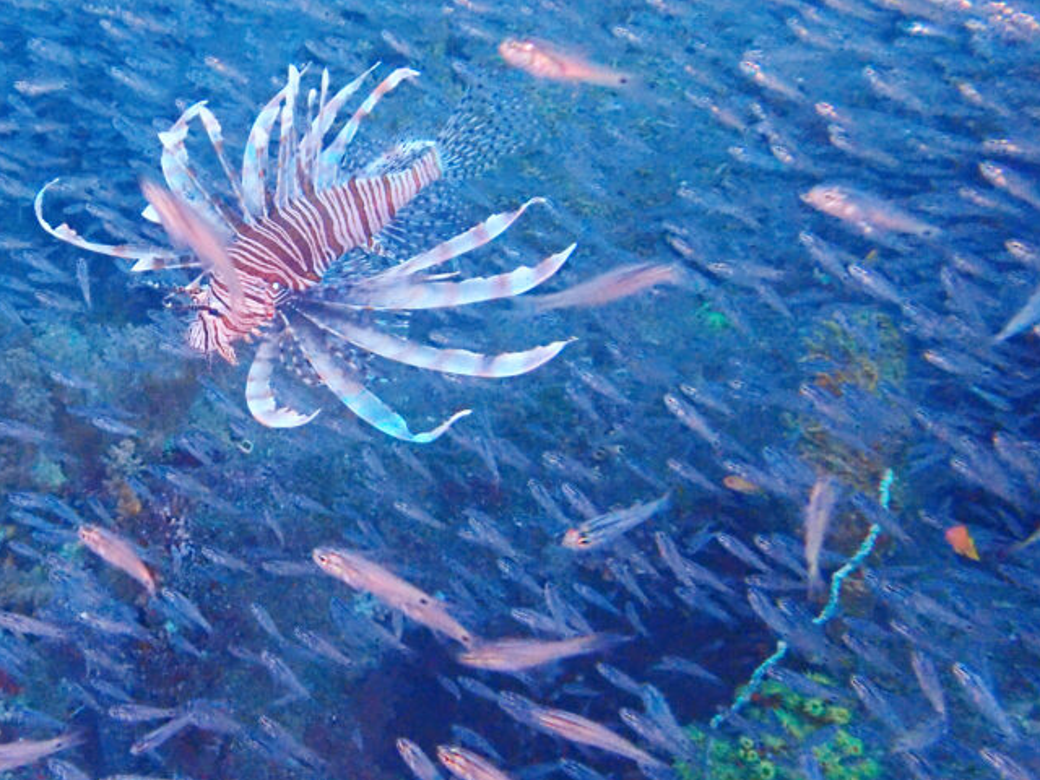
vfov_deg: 35.9
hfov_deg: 44.8
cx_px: 228
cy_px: 362
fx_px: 1202
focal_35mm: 40
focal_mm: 4.5
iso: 1000
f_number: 2.8
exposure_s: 1/60
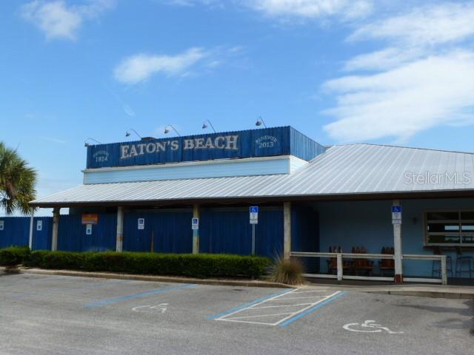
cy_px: 178
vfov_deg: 42.9
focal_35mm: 33
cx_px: 237
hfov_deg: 55.4
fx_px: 452
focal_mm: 5.9
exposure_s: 1/500
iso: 100
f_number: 4.5
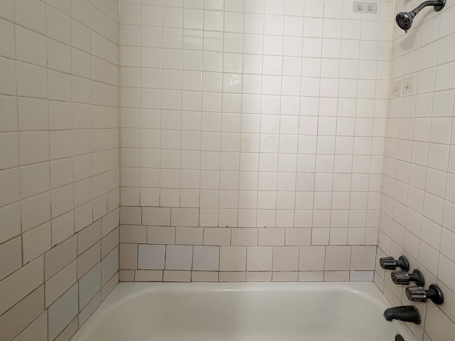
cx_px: 271
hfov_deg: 86.7
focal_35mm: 18
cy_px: 137
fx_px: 237
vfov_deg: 70.9
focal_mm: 2.22
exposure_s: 1/120
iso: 200
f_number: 2.2
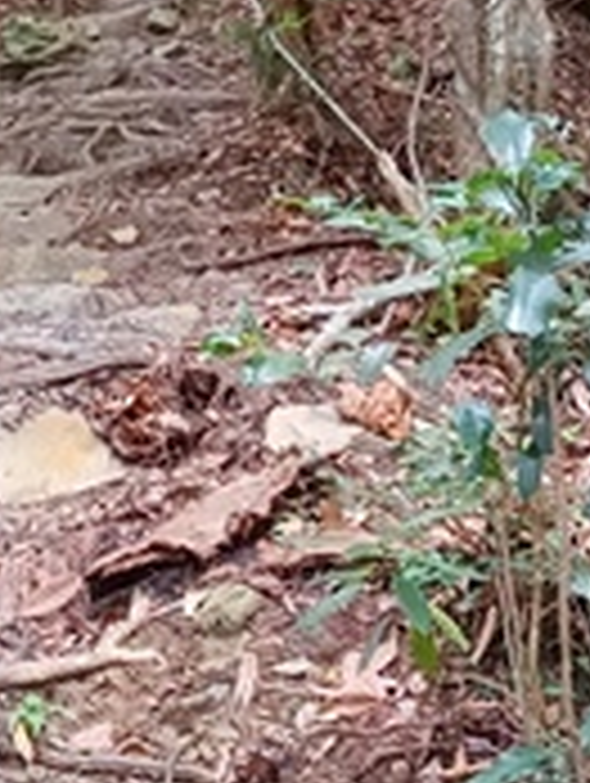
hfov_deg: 16.4
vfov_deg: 22.6
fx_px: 1950
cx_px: -135
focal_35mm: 86
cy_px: 270
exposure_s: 1/59
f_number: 1.8
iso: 320
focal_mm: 4.6
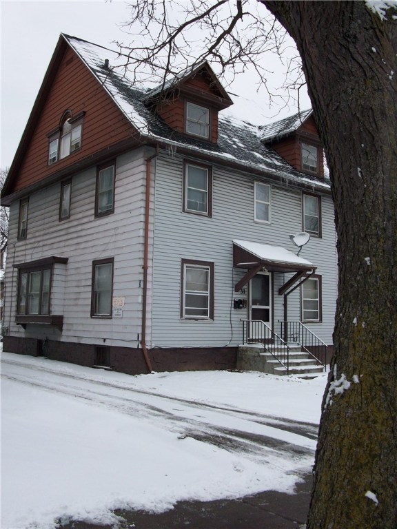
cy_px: 264
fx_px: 520
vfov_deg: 54.0
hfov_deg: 41.8
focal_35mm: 34
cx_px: 198
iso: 64
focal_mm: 5.7
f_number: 5.5
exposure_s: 1/302
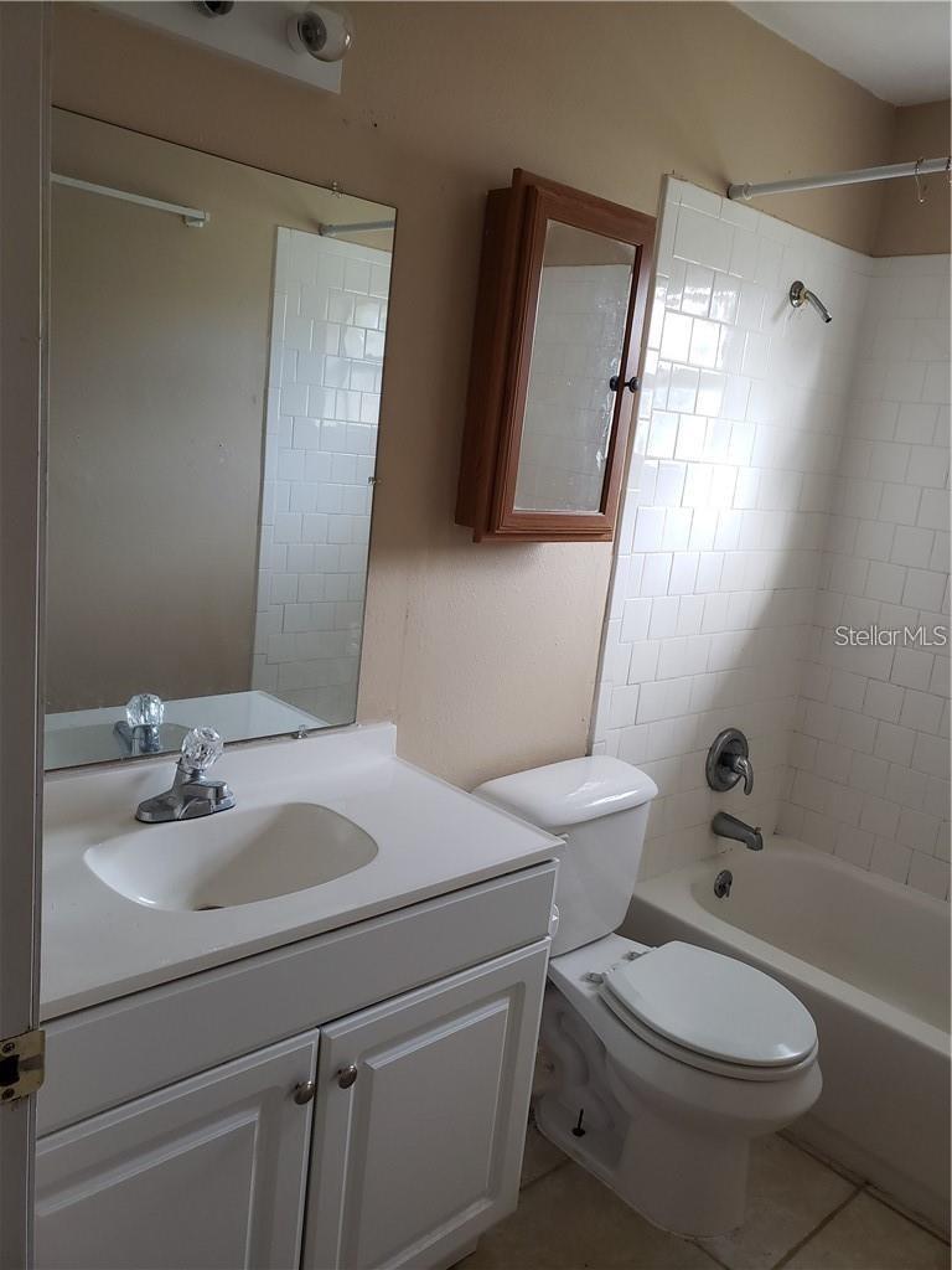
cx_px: 476
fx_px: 953
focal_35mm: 26
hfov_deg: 53.1
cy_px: 635
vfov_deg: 67.3
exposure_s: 1/60
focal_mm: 4.3
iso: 250
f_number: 2.4
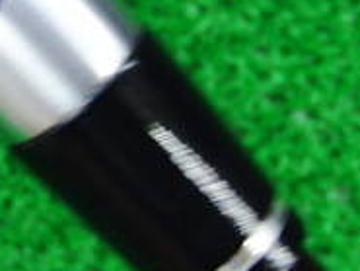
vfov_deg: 11.6
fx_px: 1332
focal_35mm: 128
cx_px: 16
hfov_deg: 15.2
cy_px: 74
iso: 400
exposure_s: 1/30
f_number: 3.6
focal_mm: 6.42
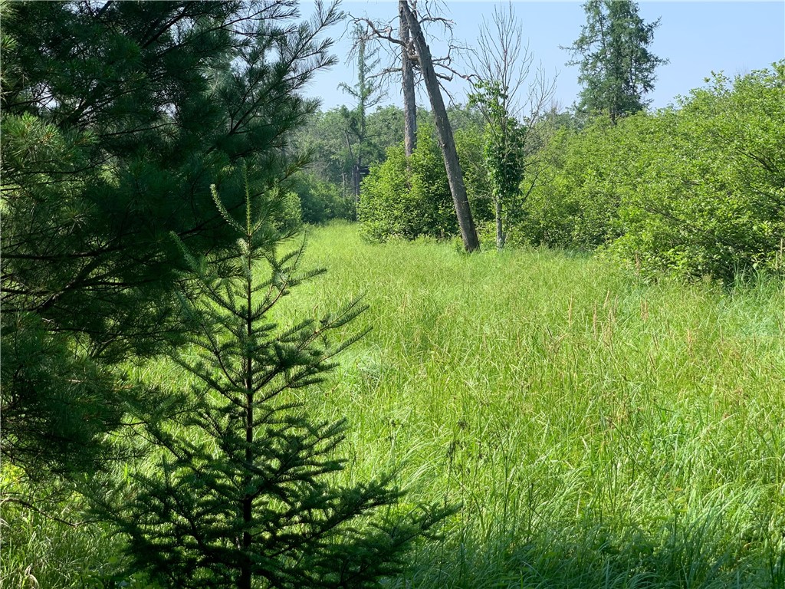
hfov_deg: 36.8
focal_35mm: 52
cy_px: 294
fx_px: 1179
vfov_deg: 28.0
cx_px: 392
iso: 16
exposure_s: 1/331
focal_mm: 6
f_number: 2.4
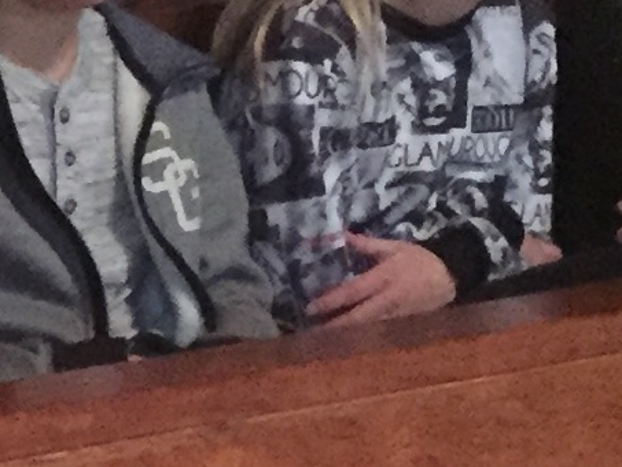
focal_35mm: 209
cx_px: -651
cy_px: 584
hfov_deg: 8.9
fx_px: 3756
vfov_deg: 7.1
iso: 1000
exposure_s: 1/17
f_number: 2.2
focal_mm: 4.15
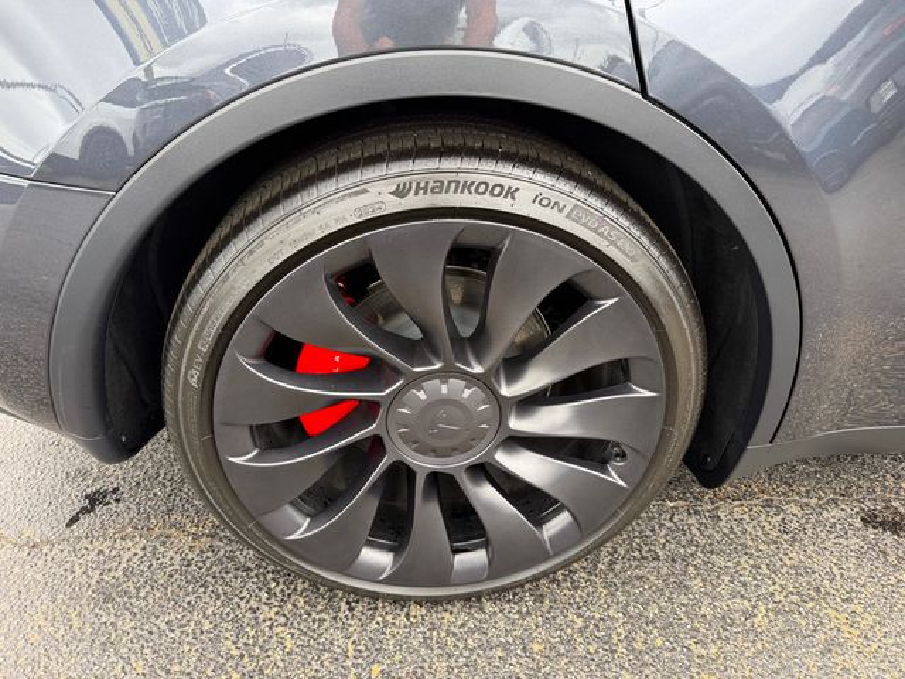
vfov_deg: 56.8
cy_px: 340
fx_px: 627
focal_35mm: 24
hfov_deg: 71.6
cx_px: 452
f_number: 1.78
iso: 100
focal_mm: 6.76
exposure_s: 1/260
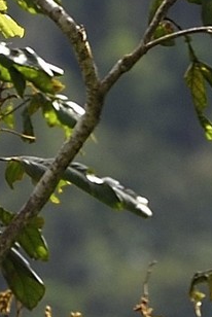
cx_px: -54
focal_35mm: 1557
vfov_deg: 1.3
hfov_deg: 0.9
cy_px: -852
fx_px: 13722
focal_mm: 200
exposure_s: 1/320
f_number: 8
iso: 200
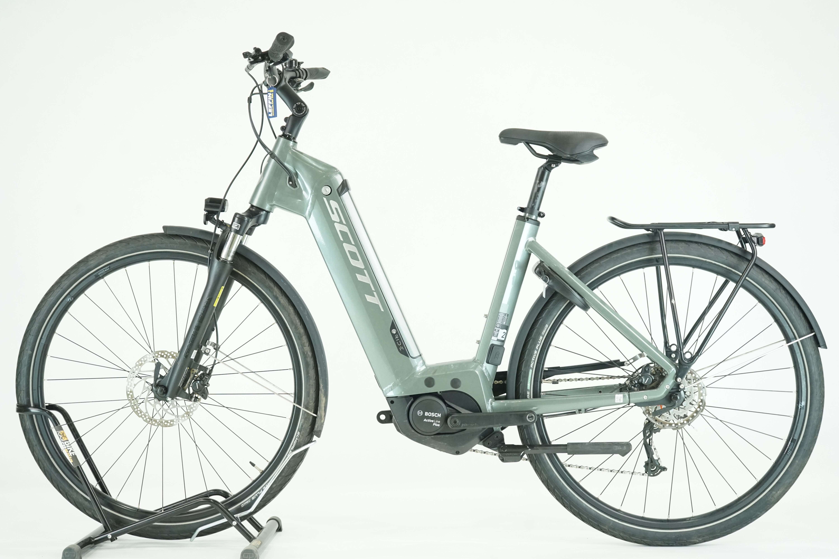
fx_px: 1282
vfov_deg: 24.6
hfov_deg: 36.2
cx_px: 420
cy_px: 280
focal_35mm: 55
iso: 2500
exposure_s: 1/200
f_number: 5.6
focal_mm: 55
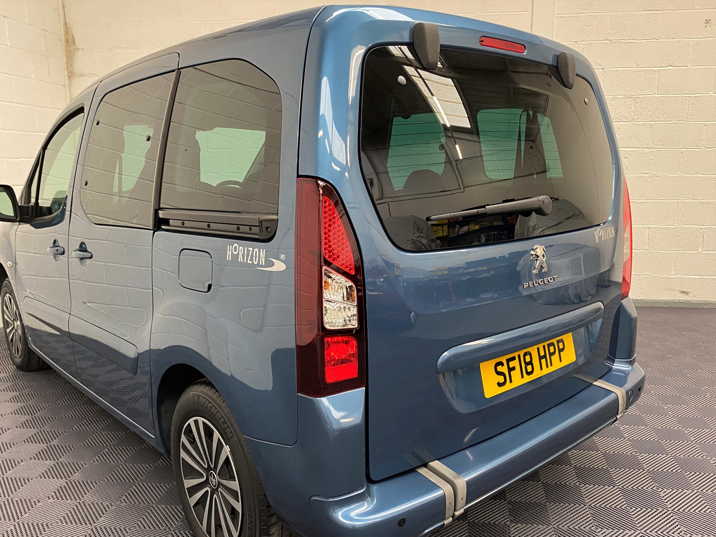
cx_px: 358
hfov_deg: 67.3
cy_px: 268
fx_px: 538
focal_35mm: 26
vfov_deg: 53.1
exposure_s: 1/50
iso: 200
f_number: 1.8
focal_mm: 4.25
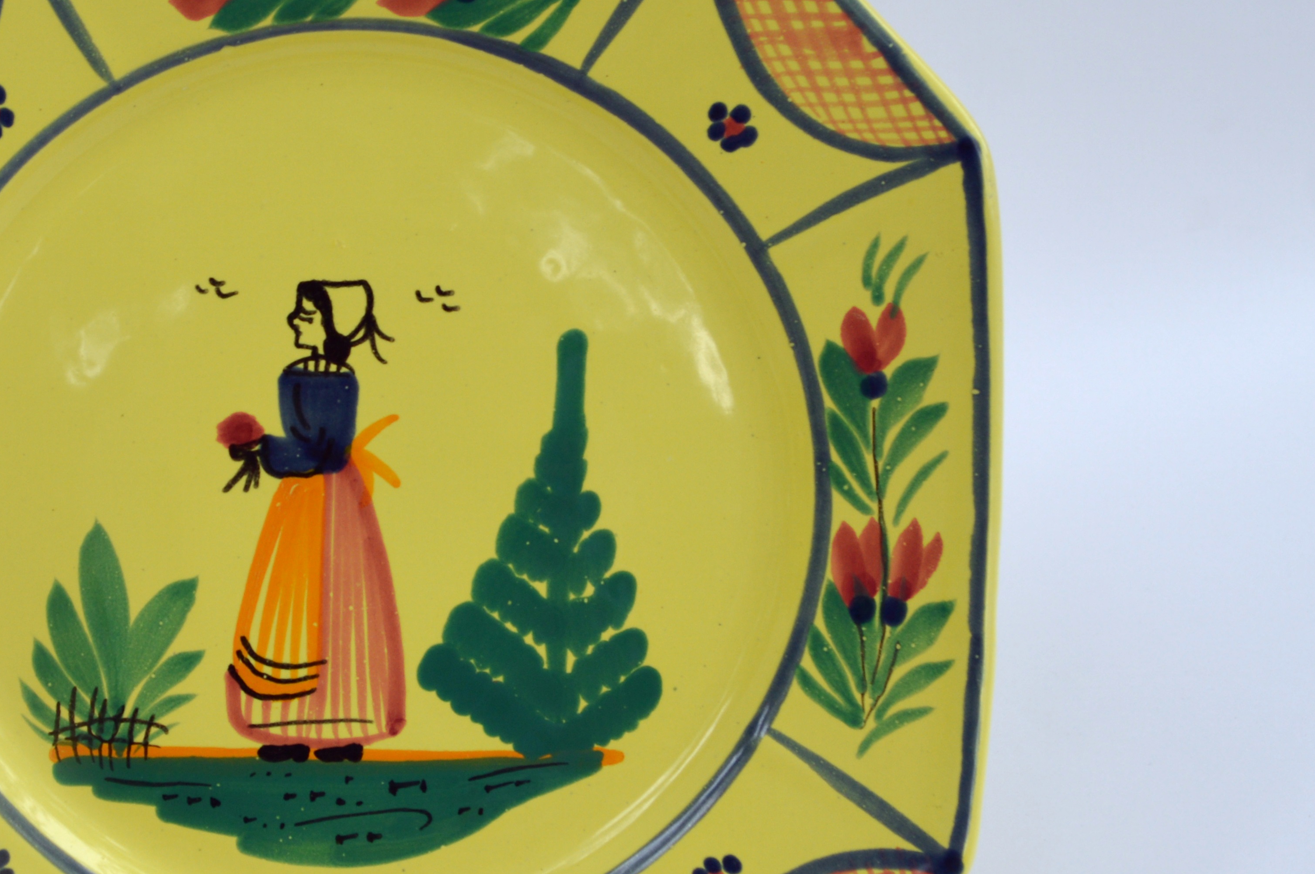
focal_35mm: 60
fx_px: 2190
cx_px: 349
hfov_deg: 32.9
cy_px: 410
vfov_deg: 22.6
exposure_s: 1/125
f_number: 5.6
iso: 100
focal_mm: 20
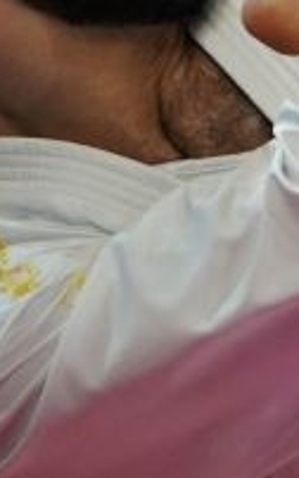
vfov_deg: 1.4
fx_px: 19229
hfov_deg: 0.9
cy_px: 114
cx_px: 1860
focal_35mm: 1478
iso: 1600
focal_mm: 162
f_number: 2.8
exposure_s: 1/1000
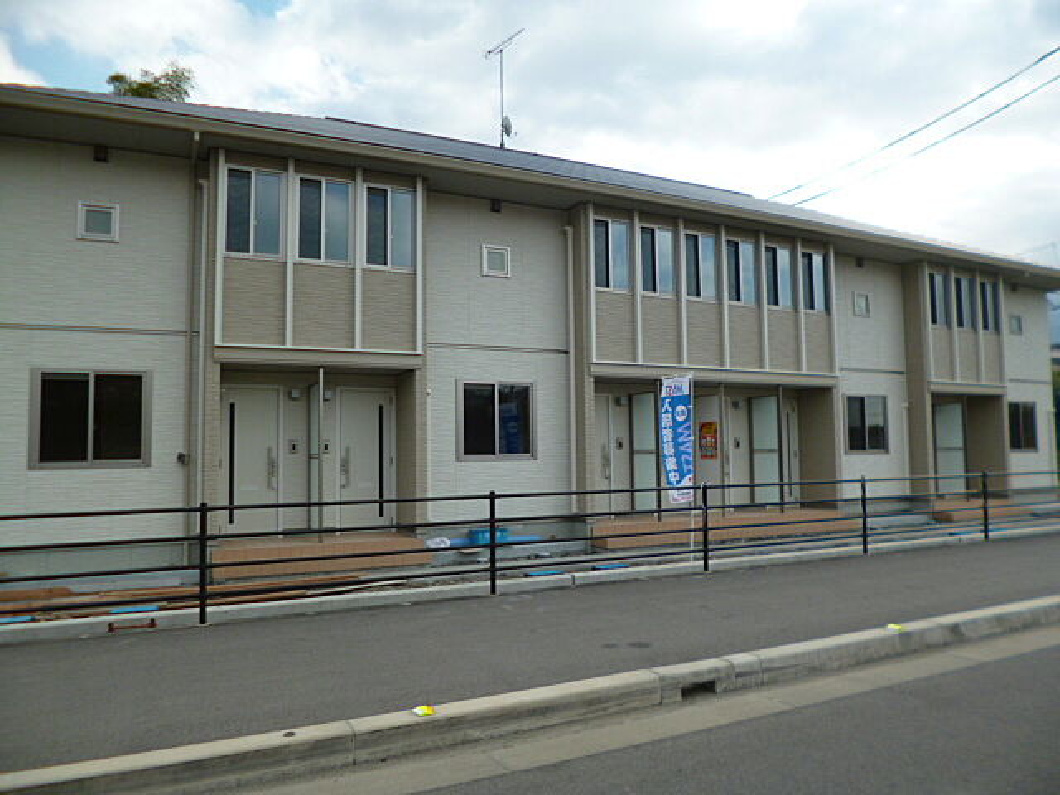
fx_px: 735
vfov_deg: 56.8
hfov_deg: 71.6
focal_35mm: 24
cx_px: 530
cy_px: 398
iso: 100
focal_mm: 4.3
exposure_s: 1/800
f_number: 2.5
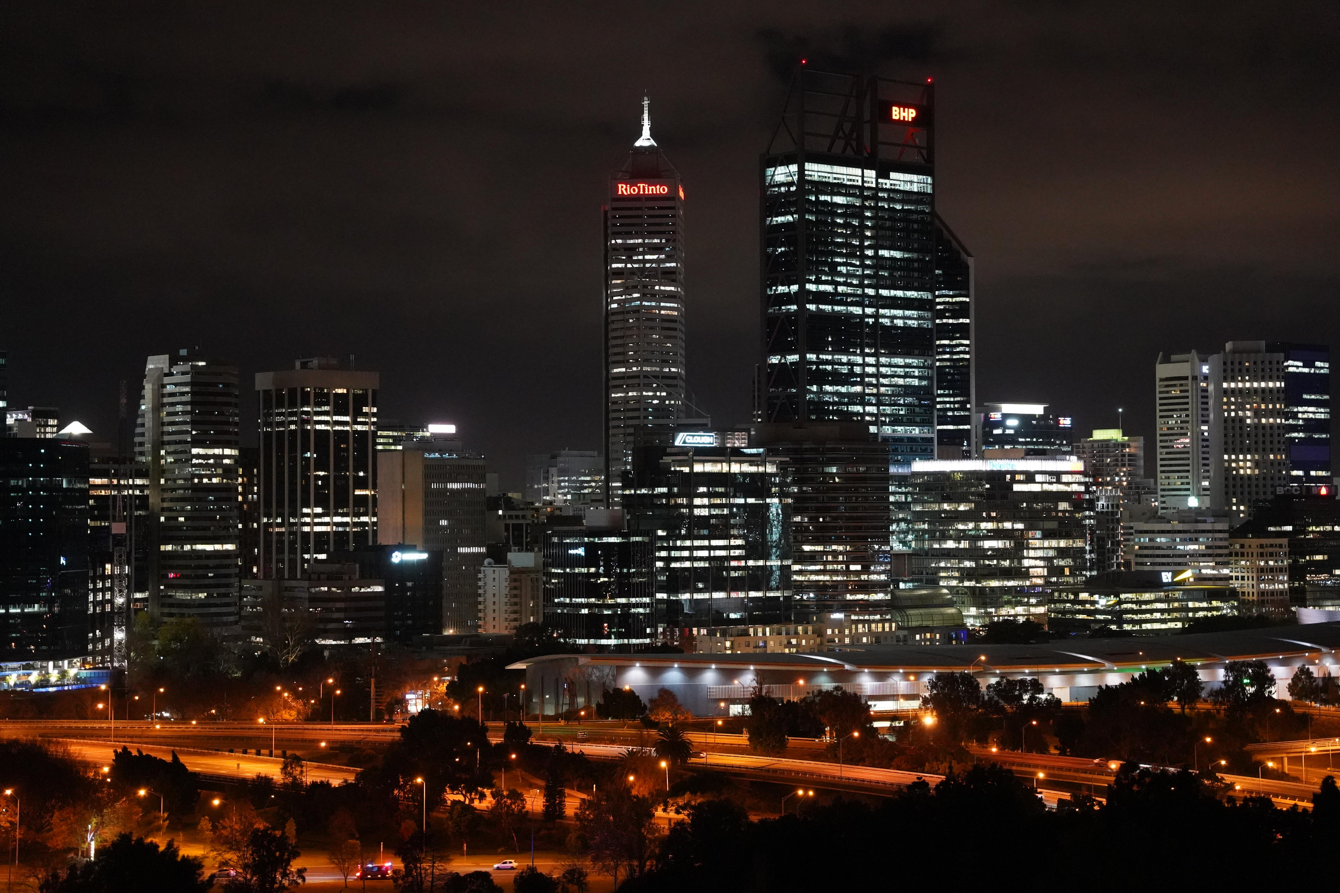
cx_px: 670
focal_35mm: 70
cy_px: 446
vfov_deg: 19.5
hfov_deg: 28.8
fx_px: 2605
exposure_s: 1/50
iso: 12800
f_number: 2.8
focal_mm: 70
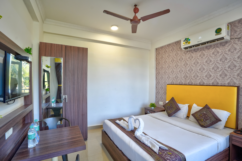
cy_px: 80
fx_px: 108
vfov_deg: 73.7
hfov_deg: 96.7
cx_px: 121
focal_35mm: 16
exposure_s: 1/100
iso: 1600
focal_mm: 16
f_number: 6.3
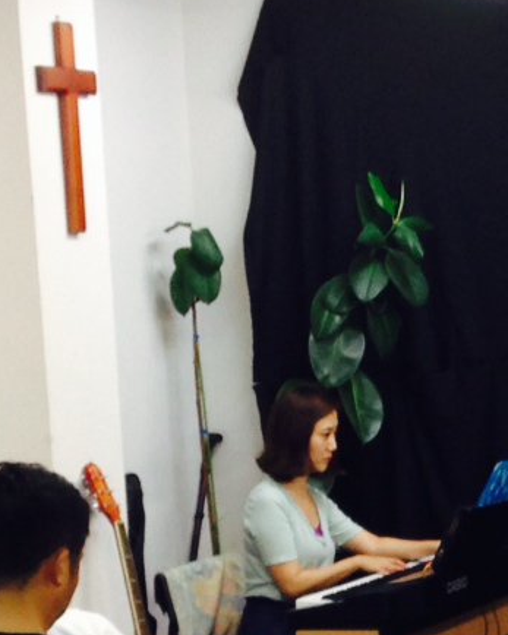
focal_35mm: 152
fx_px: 2858
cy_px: 812
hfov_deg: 10.1
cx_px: 485
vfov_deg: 12.3
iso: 50
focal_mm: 4.12
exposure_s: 1/20
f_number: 2.4
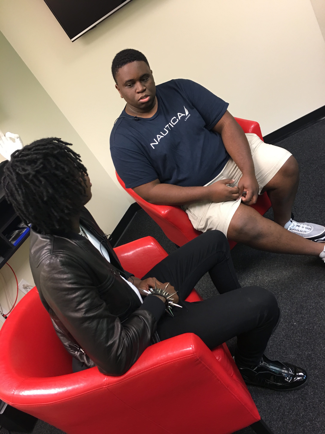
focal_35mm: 29
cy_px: 217
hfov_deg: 48.2
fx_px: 363
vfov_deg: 61.7
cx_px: 162
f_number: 2.2
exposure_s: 1/15
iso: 50
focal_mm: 4.15
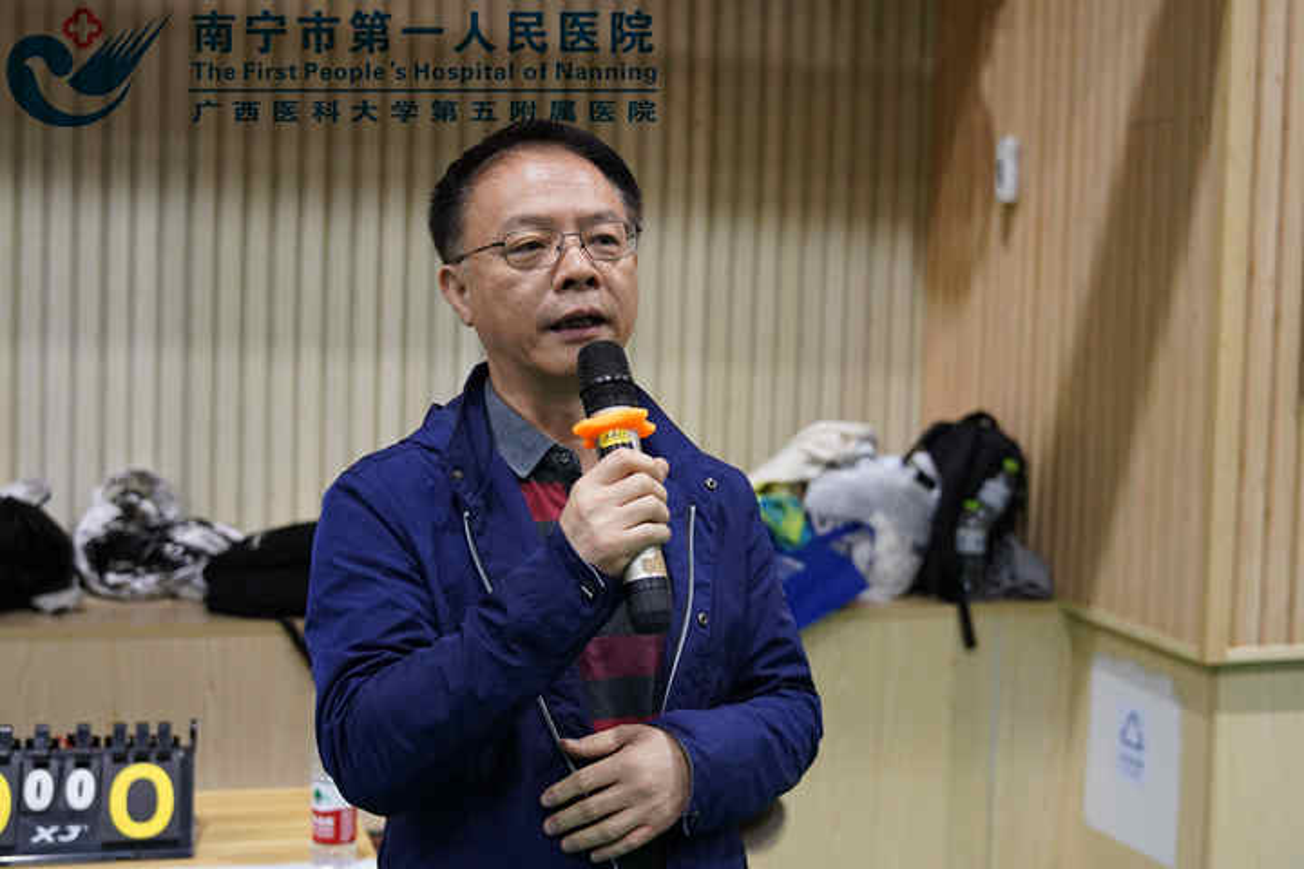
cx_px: 652
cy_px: 434
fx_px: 2173
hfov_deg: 33.4
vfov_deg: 22.6
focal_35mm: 60
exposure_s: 1/80
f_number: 4
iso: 3200
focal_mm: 60
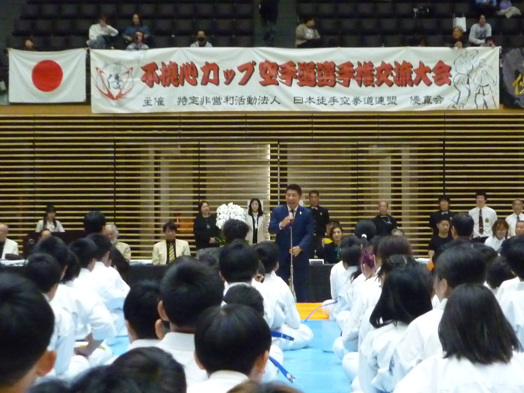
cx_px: 262
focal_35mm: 92
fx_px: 1393
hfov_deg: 21.3
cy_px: 196
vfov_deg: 16.1
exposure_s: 1/50
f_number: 3.3
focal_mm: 8.6
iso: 800
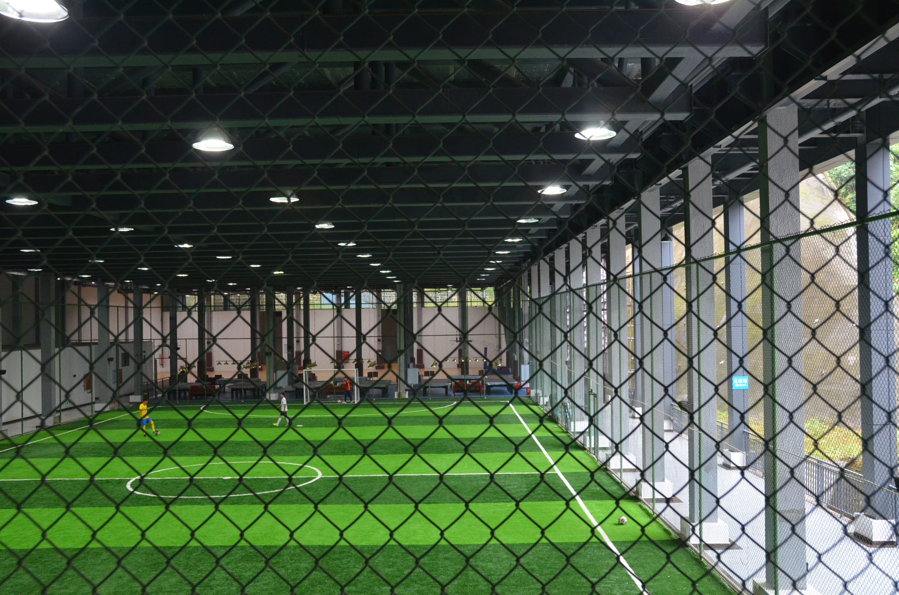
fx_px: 822
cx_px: 450
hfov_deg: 57.3
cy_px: 298
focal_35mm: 33
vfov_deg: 39.8
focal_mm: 22
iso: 1250
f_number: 5.6
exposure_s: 1/125
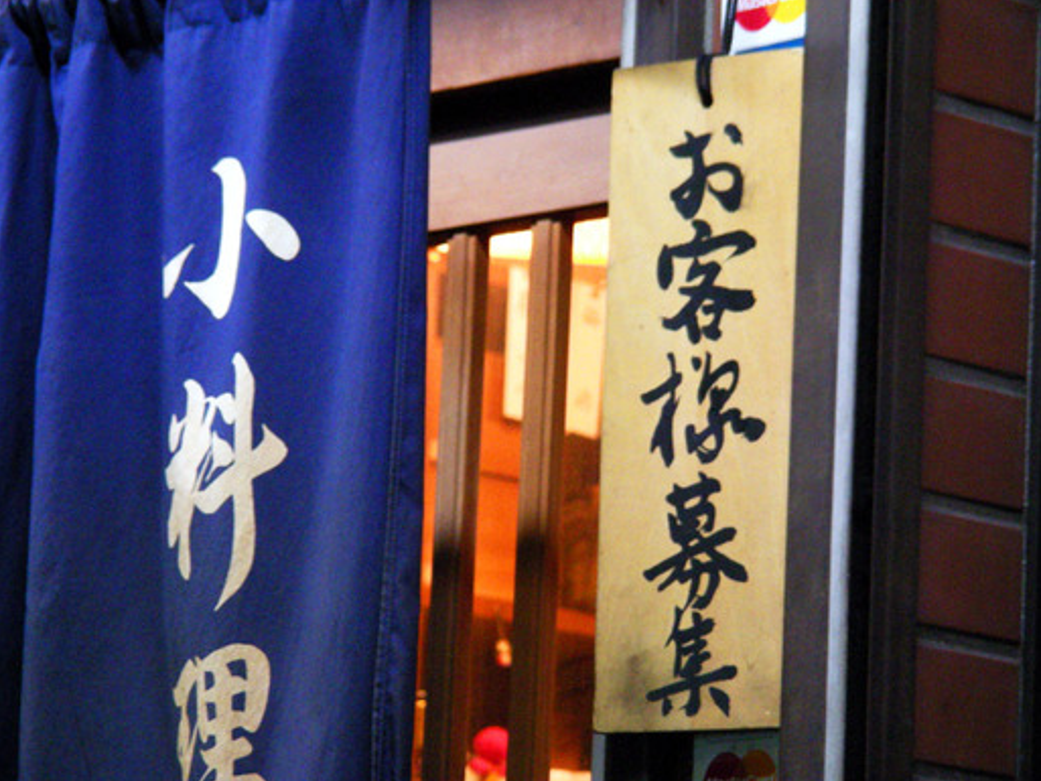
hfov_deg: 10.9
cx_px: 528
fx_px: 5444
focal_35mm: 181
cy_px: 403
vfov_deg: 8.2
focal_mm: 28.7
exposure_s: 1/15
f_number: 3.5
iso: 412
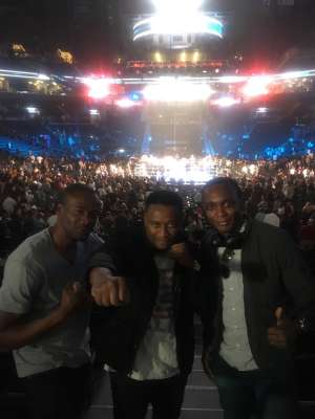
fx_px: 352
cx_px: 158
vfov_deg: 61.7
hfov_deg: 48.2
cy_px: 210
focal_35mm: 29
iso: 320
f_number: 2.2
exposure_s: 1/15
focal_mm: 4.15
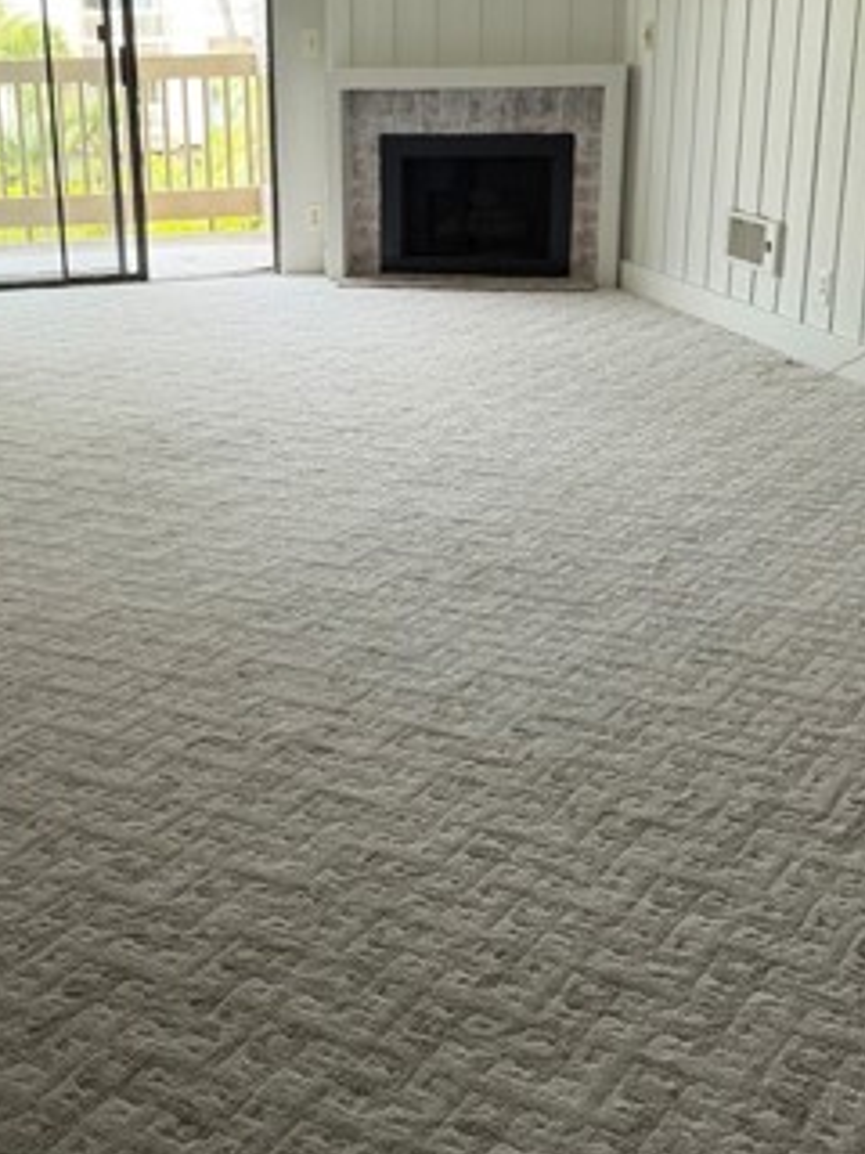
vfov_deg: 39.6
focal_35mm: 48
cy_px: 548
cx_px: 296
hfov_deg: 30.1
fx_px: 1599
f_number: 1.78
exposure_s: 1/121
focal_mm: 6.76
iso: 80
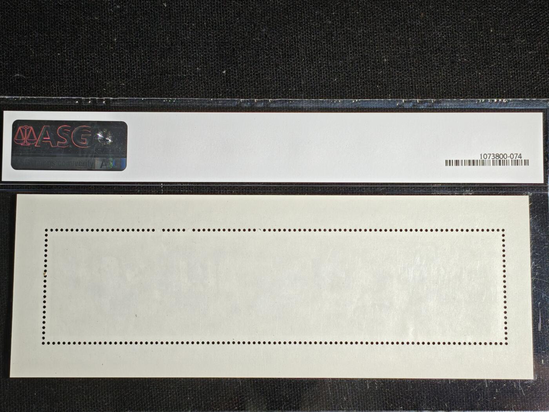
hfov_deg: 27.0
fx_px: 1142
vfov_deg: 20.4
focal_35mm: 72
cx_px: 274
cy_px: 206
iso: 50
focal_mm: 4.94
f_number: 1.5
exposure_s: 1/520
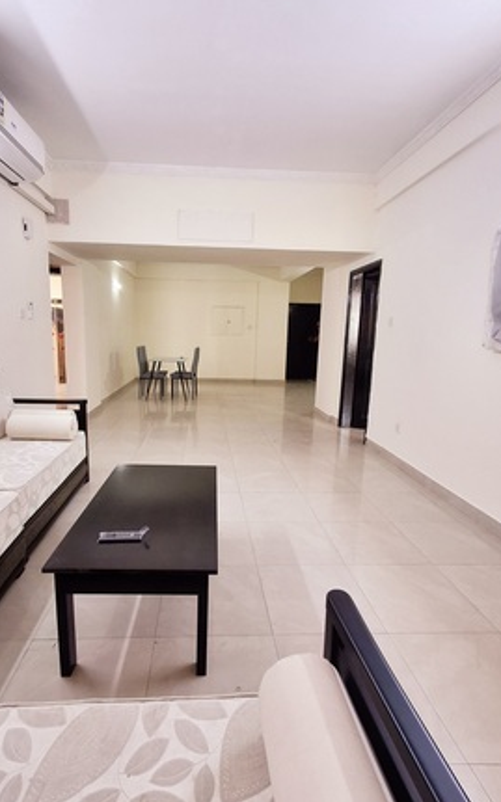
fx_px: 394
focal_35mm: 18
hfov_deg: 64.8
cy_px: 395
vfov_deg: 91.1
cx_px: 223
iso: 64
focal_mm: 1.64
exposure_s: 1/50
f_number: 2.2
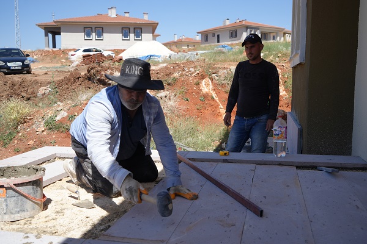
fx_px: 367
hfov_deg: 53.1
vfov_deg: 36.9
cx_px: 184
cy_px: 122
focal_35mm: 36
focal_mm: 36
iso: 100
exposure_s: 1/640
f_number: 4.5
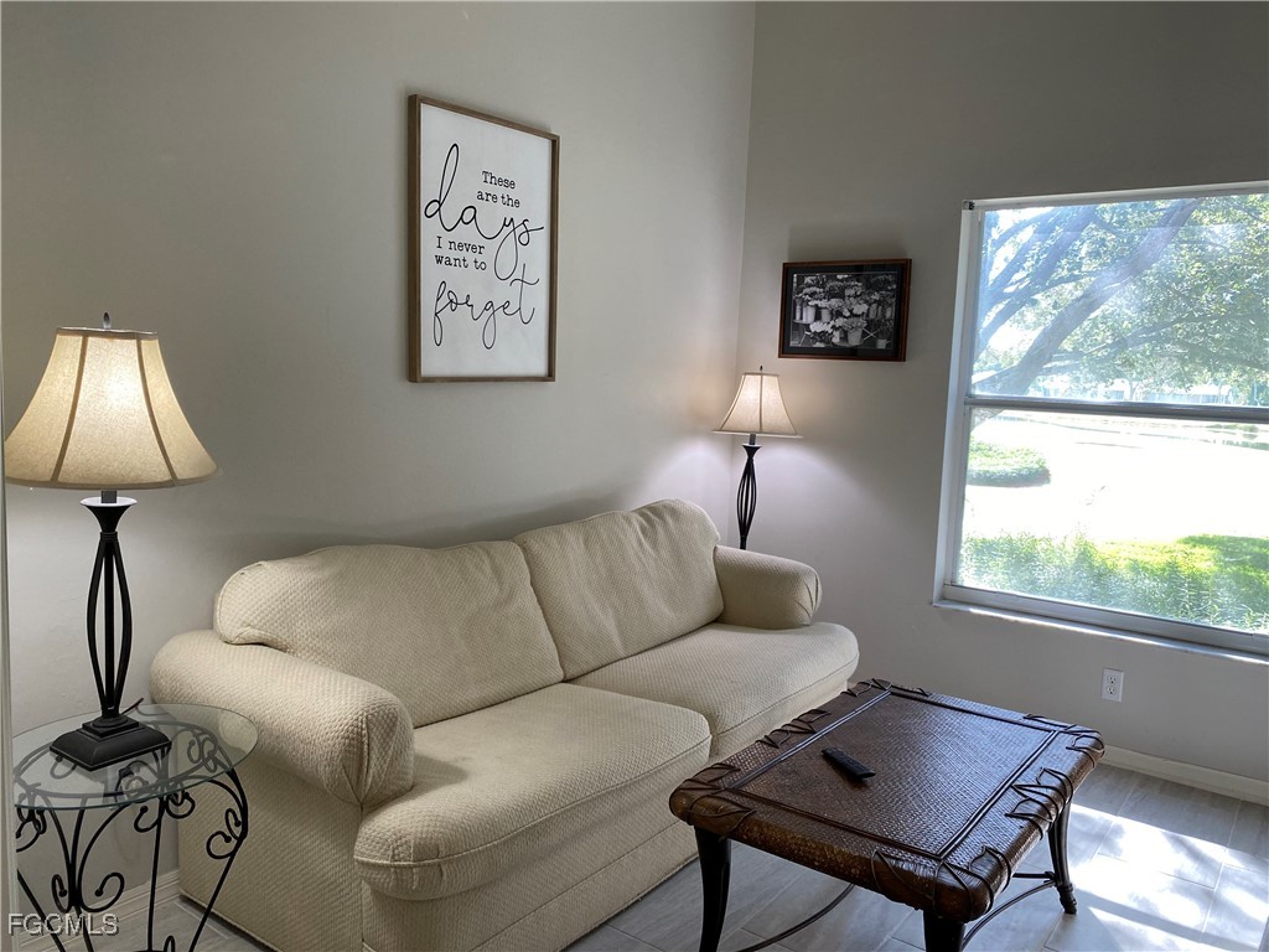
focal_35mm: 26
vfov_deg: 53.1
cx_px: 634
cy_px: 476
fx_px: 953
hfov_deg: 67.3
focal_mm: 4.25
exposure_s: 1/120
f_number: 1.8
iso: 100
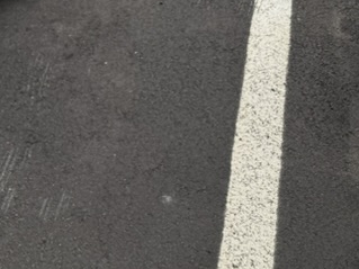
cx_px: -216
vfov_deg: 18.9
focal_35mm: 77
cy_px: 46
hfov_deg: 20.6
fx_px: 798
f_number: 1.78
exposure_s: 1/1456
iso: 80
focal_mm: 6.76
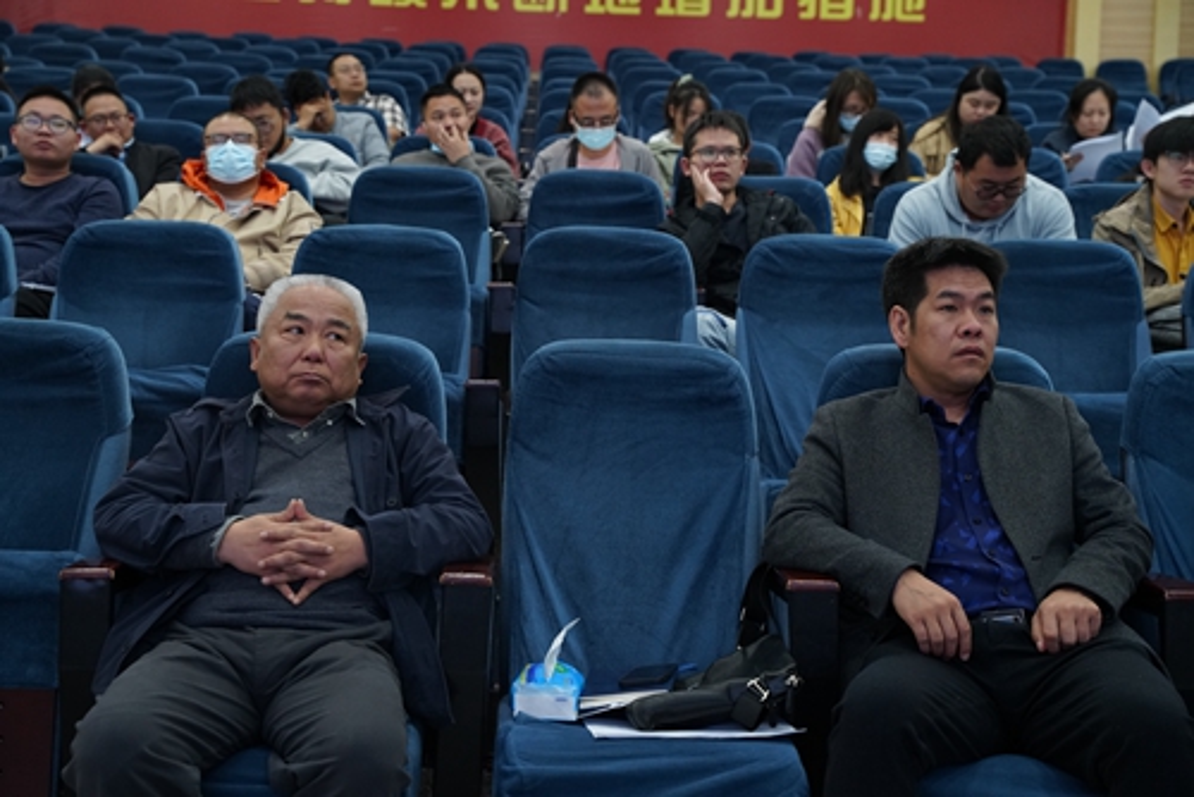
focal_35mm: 50
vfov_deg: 27.1
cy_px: 398
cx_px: 597
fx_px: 1656
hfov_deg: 39.7
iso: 2500
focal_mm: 49.9
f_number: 4.5
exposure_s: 1/125
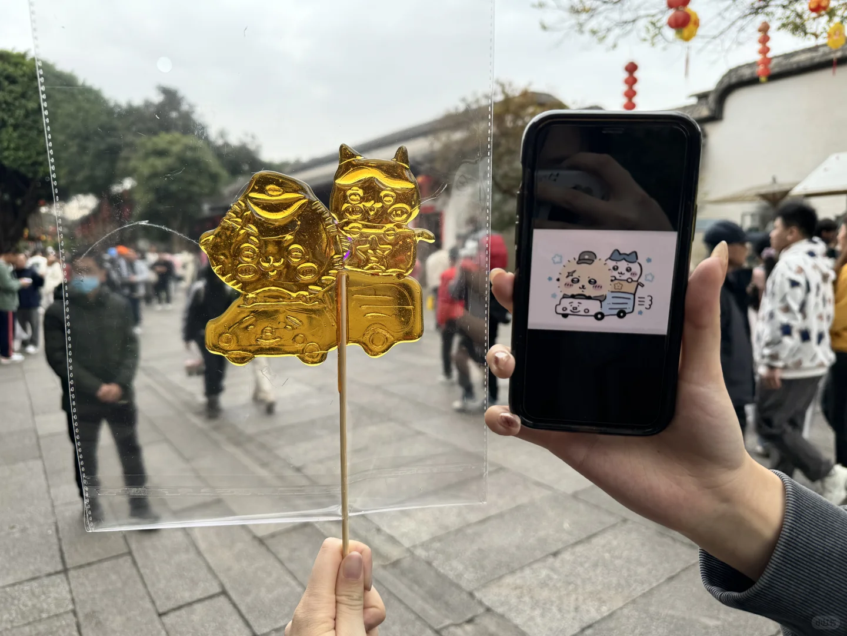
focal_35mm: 24
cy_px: 318
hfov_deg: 71.6
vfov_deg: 56.8
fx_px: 587
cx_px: 424
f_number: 1.78
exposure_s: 1/454
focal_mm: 6.76
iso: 80
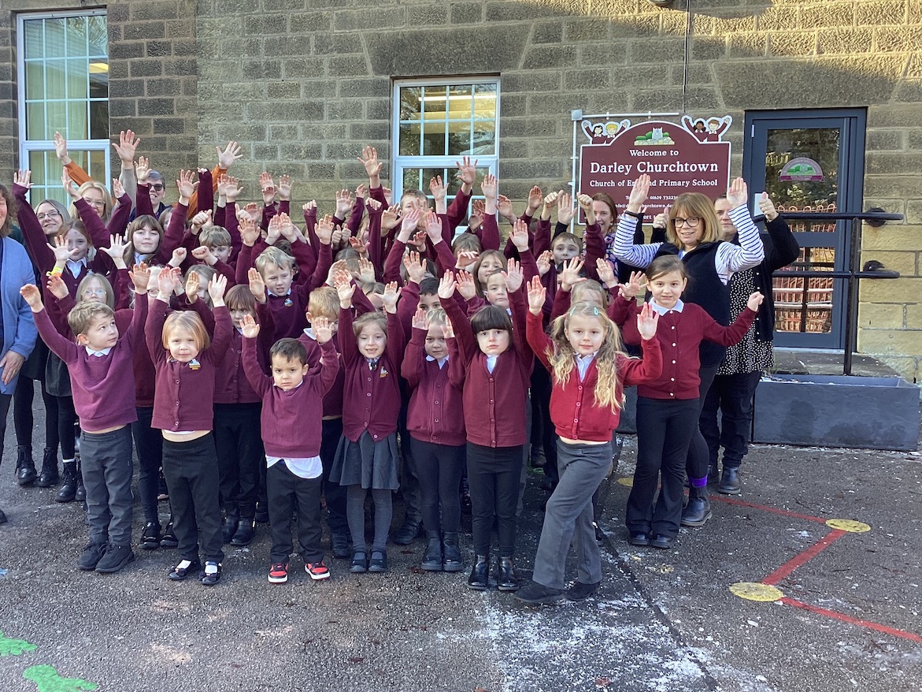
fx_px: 959
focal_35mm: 36
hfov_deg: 51.1
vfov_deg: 39.6
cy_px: 311
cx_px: 387
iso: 40
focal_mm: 3.3
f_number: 2.4
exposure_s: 1/100
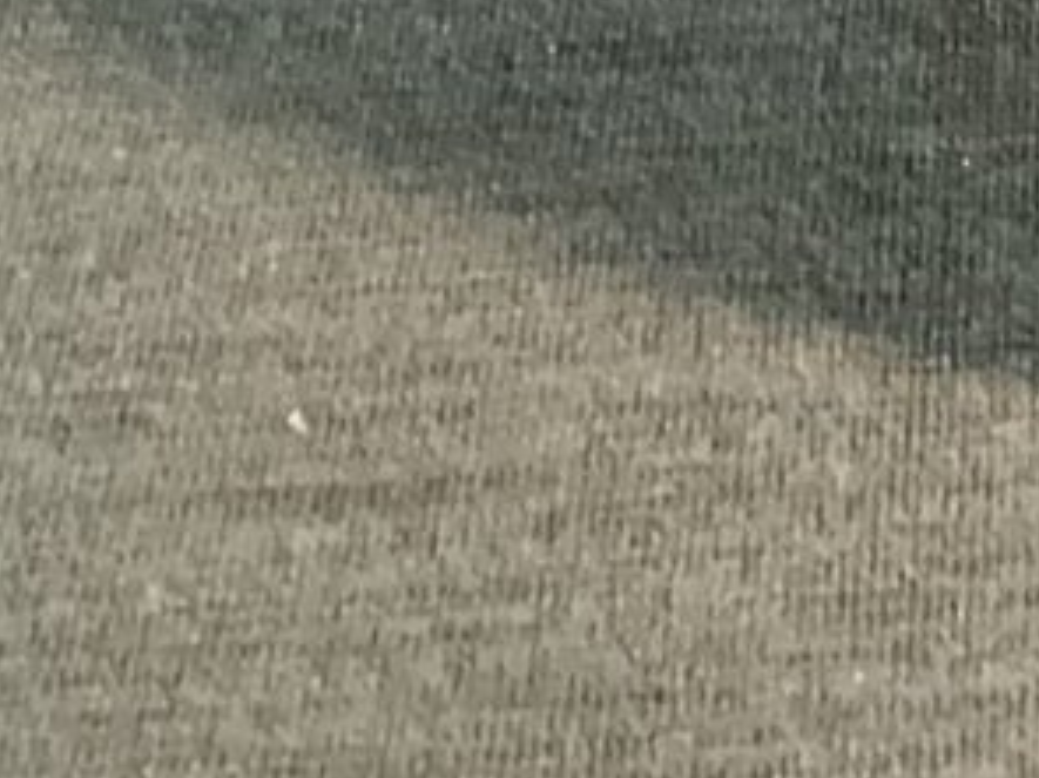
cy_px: -1019
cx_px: 1647
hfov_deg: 11.8
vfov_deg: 8.6
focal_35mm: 159
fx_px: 4770
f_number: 2.4
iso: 640
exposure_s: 1/30
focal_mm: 3.3
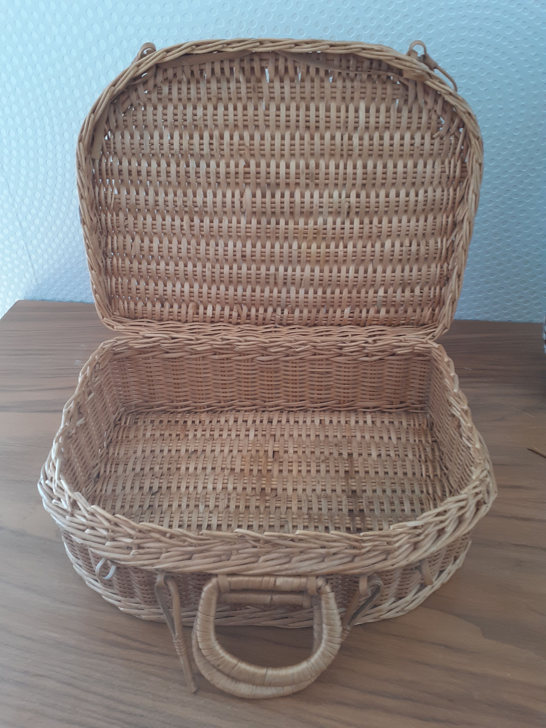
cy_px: 364
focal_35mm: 27
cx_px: 273
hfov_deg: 51.4
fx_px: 568
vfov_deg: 65.3
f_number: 1.9
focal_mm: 3.6
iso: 50
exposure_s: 1/50
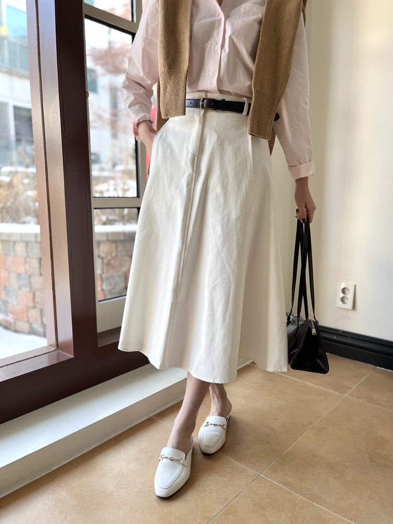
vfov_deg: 67.3
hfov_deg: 53.1
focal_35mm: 26
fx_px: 394
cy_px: 262
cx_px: 196
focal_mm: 5.1
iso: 64
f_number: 1.6
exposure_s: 1/122
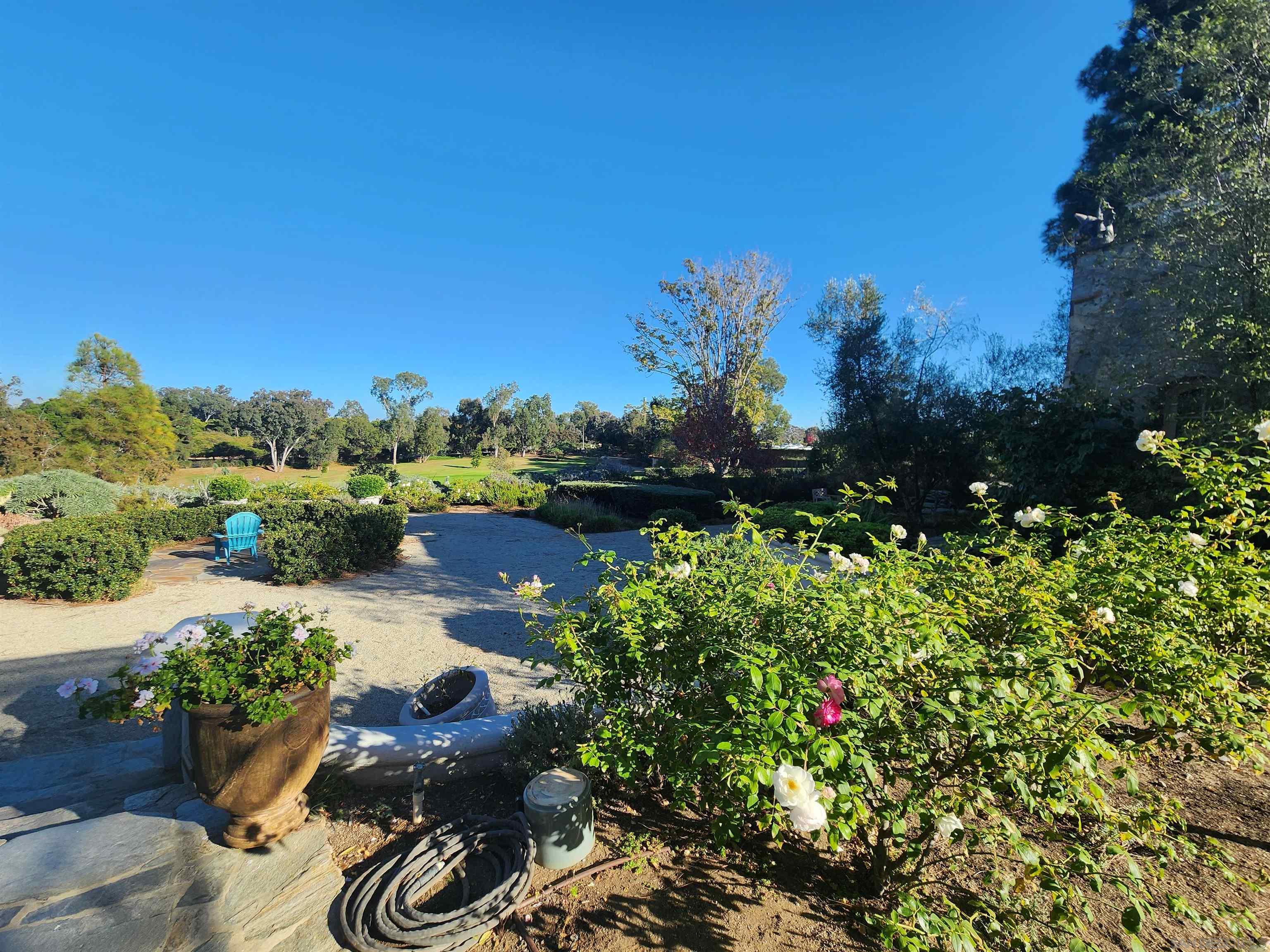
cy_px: 476
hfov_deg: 106.2
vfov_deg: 89.9
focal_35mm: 13
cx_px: 635
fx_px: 477
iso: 50
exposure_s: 1/1073
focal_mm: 2.2
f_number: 2.2
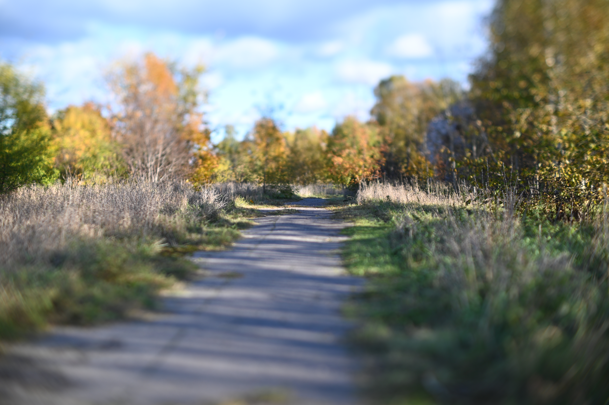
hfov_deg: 39.6
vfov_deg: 27.0
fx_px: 845
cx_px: 304
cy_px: 202
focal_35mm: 50
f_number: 1.4
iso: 100
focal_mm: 50
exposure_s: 1/1000
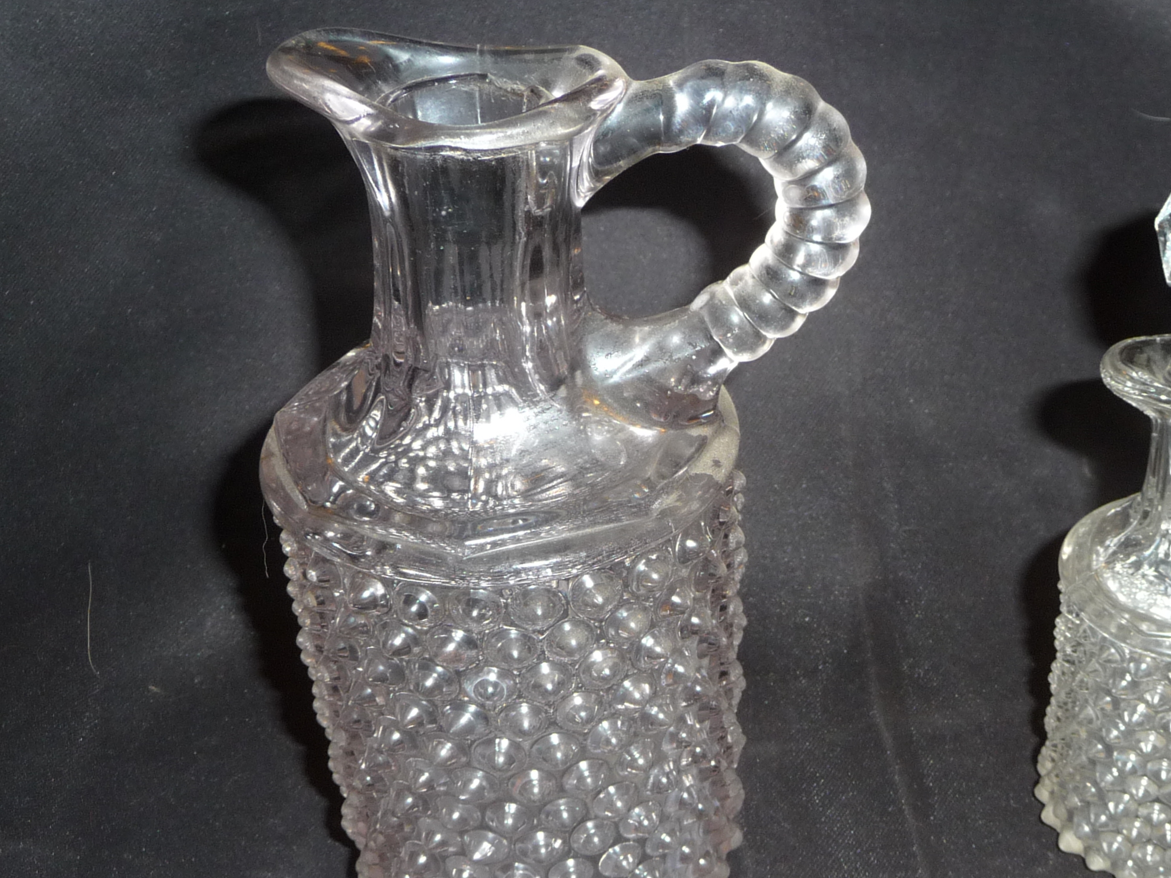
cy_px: 625
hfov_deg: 38.3
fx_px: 1657
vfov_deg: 29.3
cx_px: 819
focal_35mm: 49
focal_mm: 4.7
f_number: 3.3
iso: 100
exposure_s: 1/30
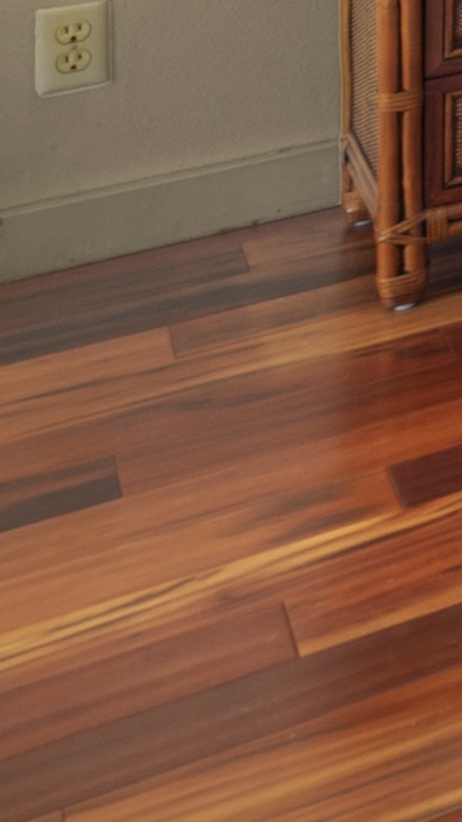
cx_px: 2187
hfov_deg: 6.7
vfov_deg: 16.7
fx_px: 2179
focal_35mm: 100
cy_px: -772
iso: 100
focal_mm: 16
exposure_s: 1/3
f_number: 8
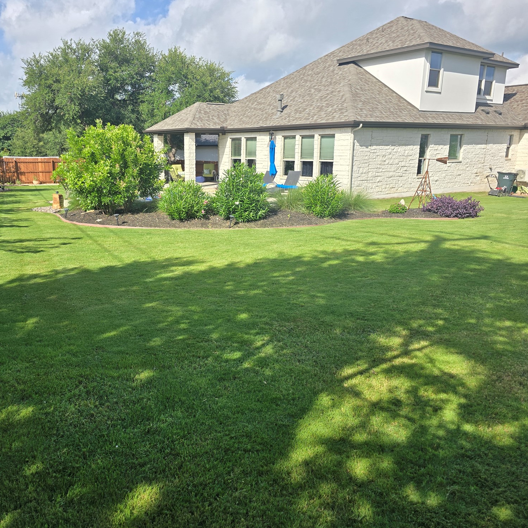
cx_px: 202
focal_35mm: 28
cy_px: 263
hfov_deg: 56.7
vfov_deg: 57.3
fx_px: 483
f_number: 1.7
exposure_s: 1/528
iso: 12
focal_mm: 6.3
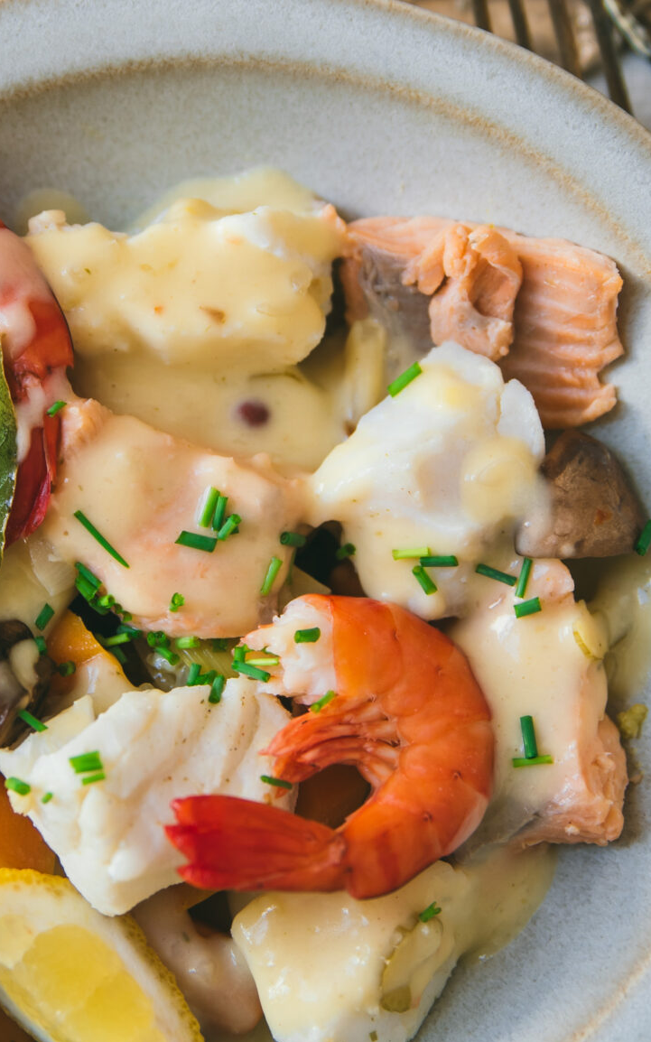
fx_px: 2697
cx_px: 217
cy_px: 383
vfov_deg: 21.8
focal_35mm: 95
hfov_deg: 13.7
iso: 200
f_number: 2.8
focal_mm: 42
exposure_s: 1/125
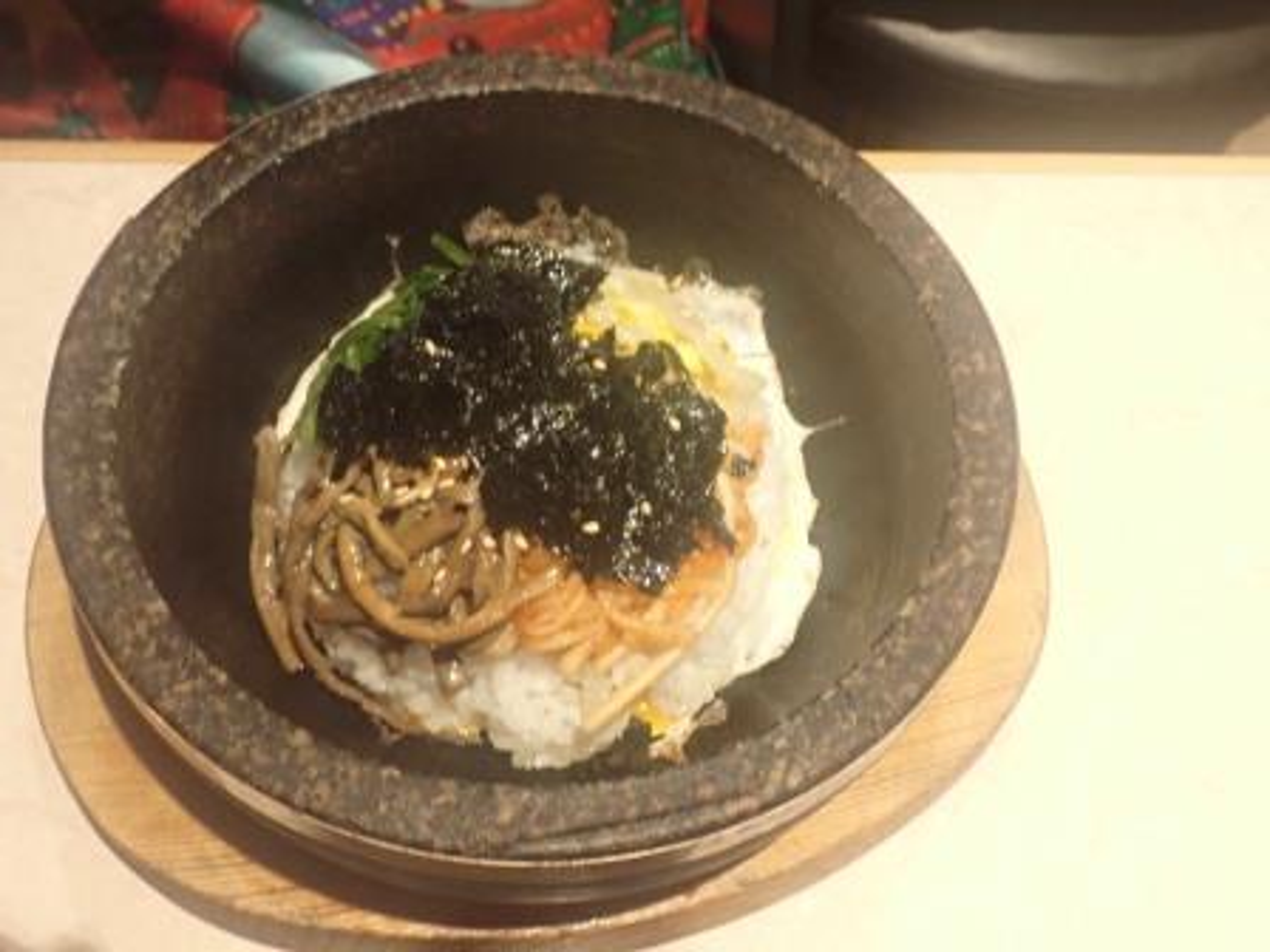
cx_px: 635
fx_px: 1614
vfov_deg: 32.9
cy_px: 476
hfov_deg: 42.9
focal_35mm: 44
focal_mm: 7.84
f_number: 2.9
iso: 800
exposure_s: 1/25
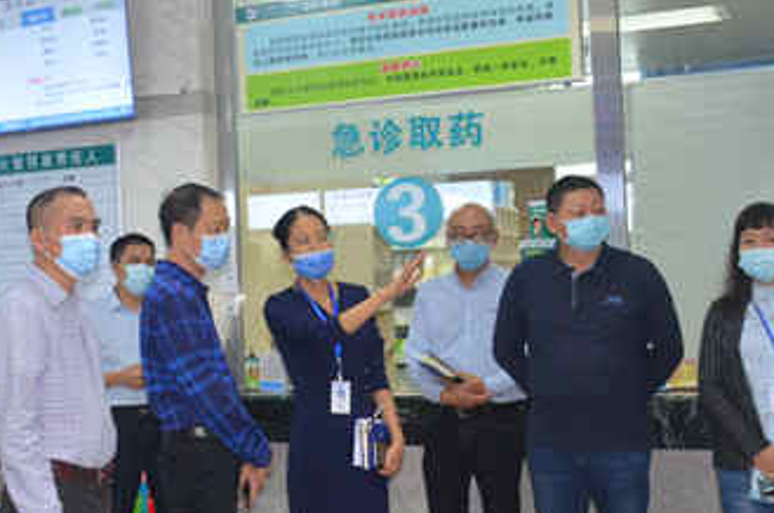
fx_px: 1266
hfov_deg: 32.2
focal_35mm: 59
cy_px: 279
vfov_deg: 22.9
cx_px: 64
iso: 1600
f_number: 5.6
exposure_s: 1/60
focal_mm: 18
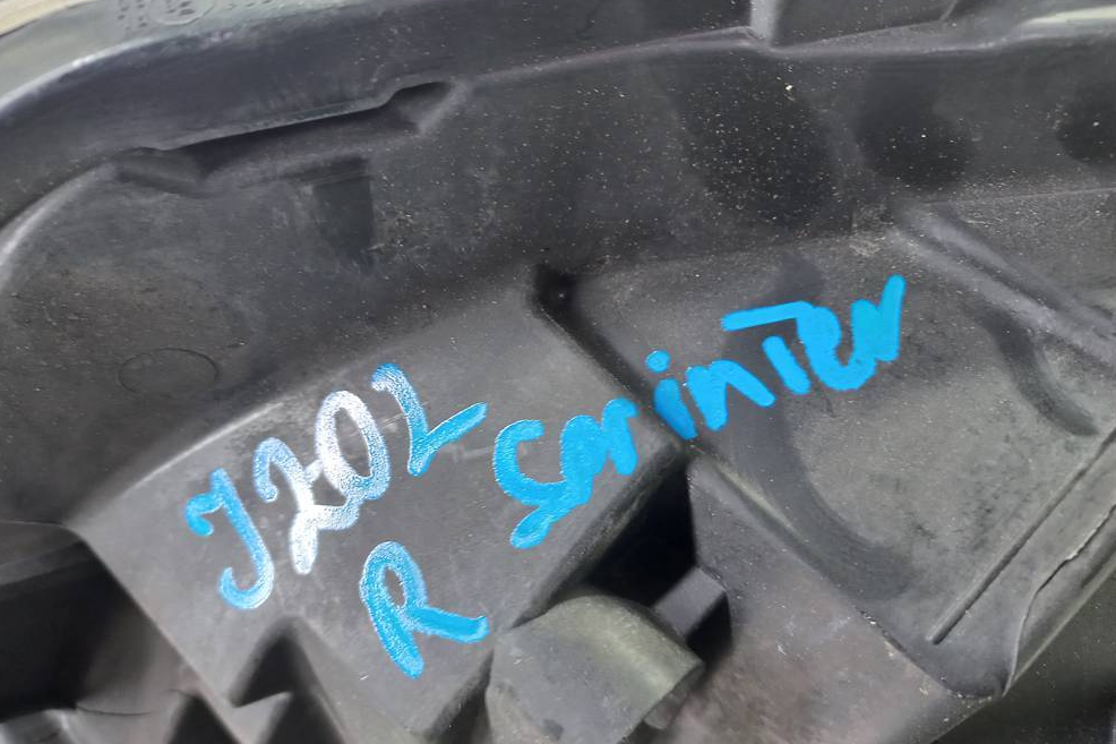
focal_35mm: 27
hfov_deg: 67.4
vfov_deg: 47.8
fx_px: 837
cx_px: 540
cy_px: 418
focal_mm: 4.6
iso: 160
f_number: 1.8
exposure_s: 1/33
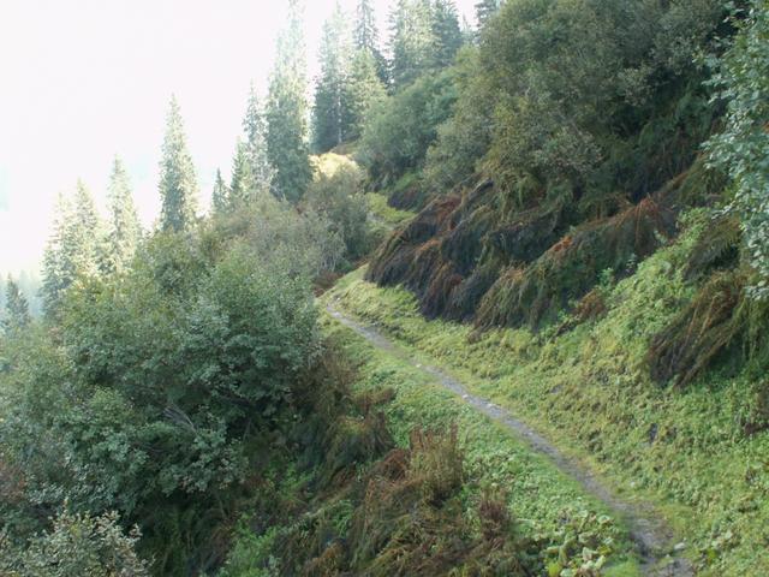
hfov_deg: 52.6
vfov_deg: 40.7
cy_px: 288
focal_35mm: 35
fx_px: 778
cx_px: 384
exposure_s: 1/30
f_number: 3.5
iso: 50
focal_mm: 5.86
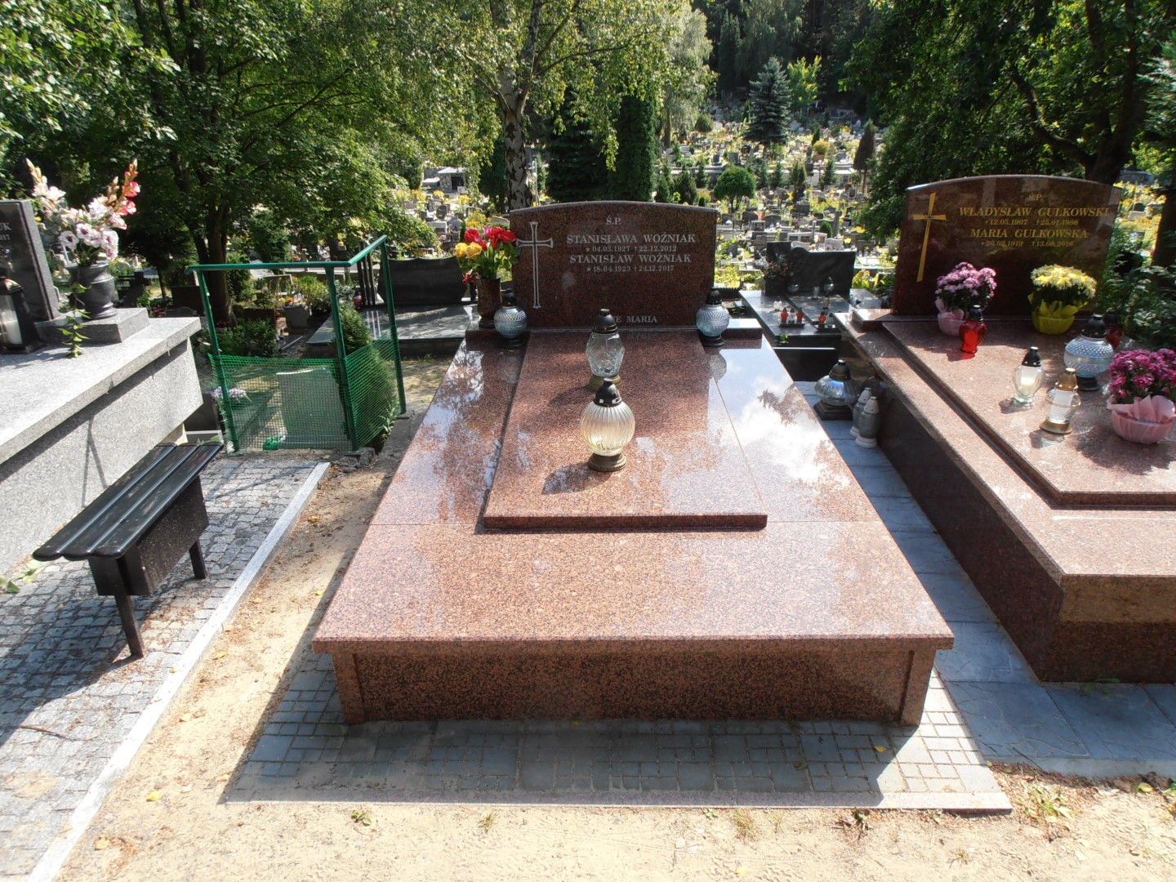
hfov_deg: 71.6
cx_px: 588
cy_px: 441
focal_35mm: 24
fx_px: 815
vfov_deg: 56.8
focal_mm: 4.2
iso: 80
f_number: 7.9
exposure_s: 1/40
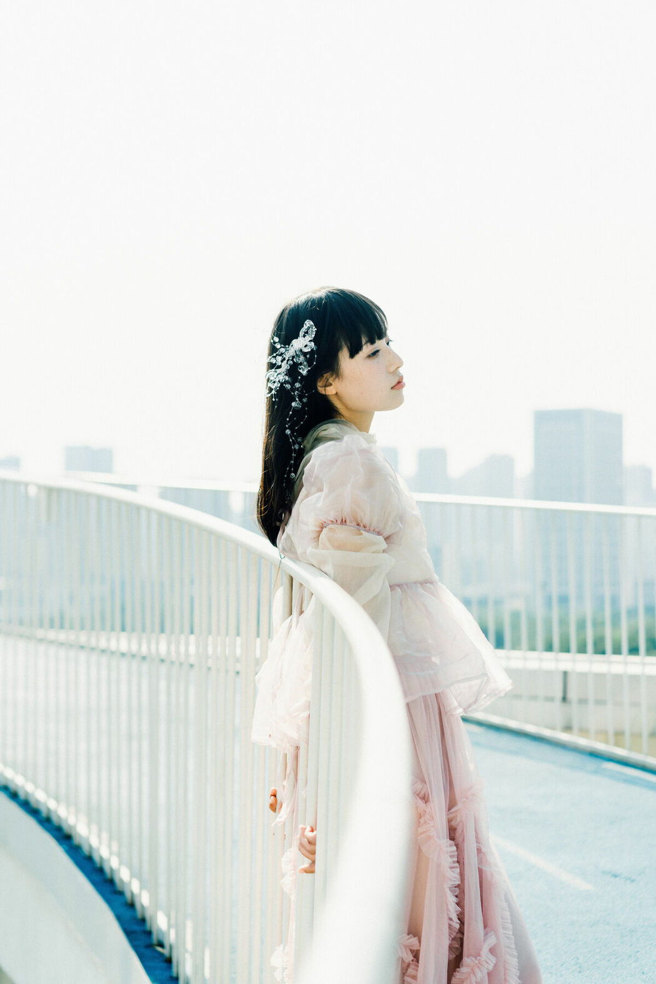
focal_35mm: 55
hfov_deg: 24.6
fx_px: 1503
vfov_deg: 36.2
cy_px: 492
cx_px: 328
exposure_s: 1/1600
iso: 100
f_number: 2.8
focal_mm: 55
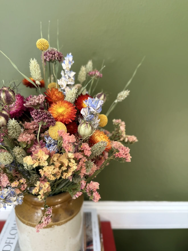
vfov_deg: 71.6
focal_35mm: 24
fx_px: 174
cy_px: 126
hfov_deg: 56.8
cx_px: 94
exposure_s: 1/112
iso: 125
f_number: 1.78
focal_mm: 6.76
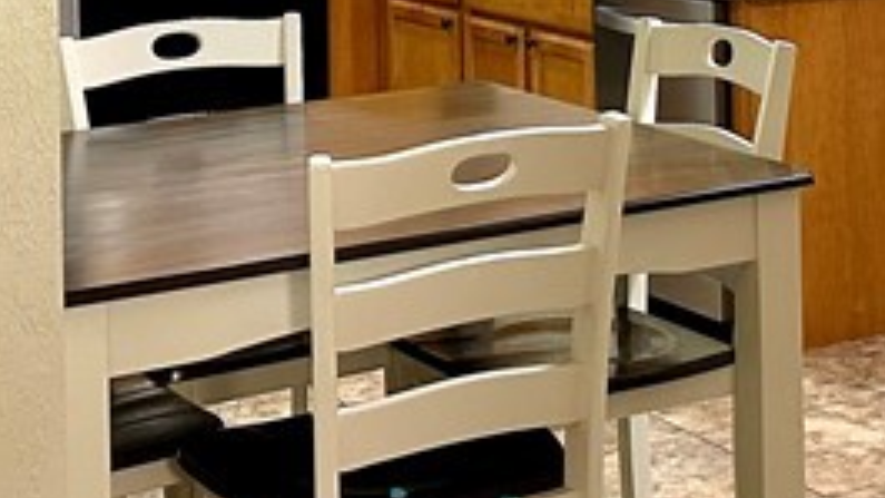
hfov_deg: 20.8
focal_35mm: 101
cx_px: 761
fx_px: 2370
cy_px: -201
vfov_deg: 11.6
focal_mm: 6.86
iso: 250
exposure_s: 1/60
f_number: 1.78
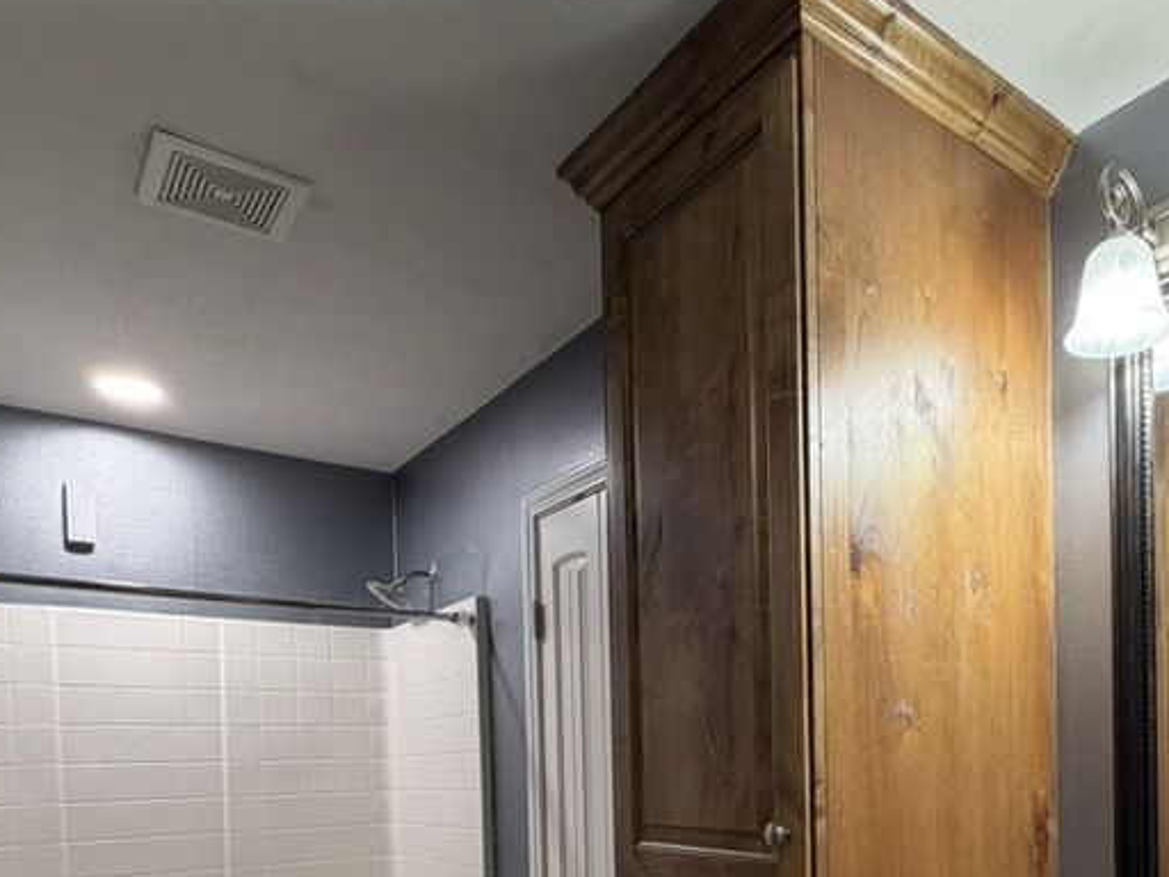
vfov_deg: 45.6
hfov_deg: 62.0
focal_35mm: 28
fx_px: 946
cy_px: 772
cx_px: 772
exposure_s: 1/60
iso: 160
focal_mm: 2.22
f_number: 2.2
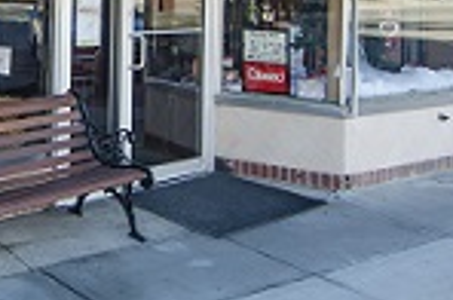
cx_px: 21
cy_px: -54
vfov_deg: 19.7
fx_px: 816
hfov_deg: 29.4
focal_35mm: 65
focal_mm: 16
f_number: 8
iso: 400
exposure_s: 1/125
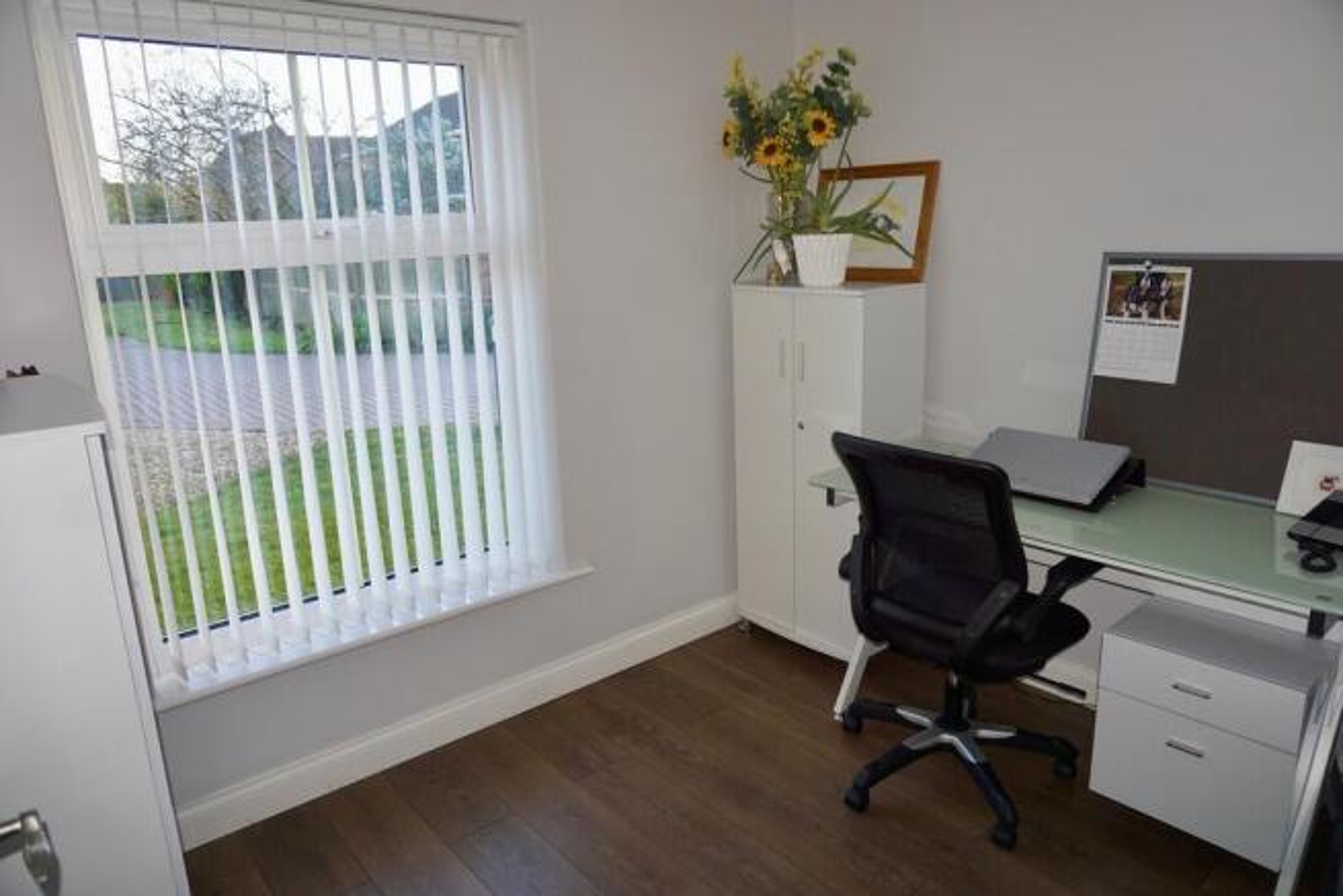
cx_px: 672
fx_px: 895
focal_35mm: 24
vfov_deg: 53.2
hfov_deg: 73.7
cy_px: 448
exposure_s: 1/60
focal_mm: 16
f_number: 4
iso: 250
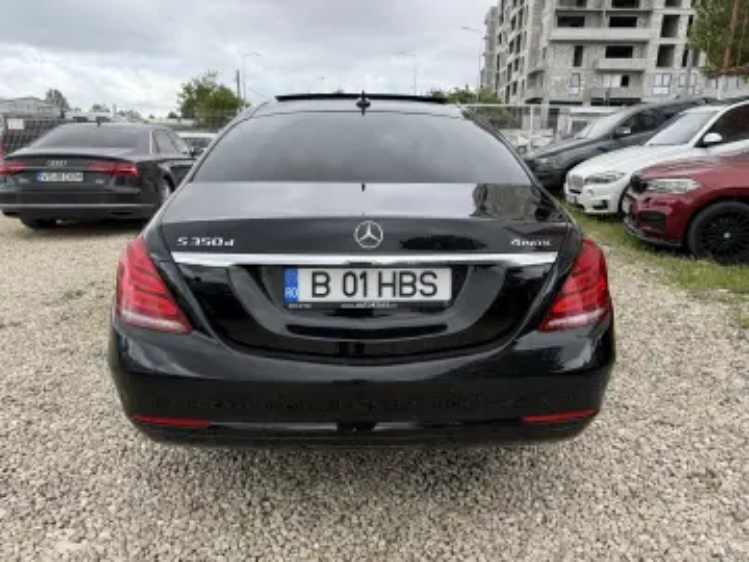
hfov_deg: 71.6
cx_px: 374
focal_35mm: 24
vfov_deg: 56.8
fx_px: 519
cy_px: 281
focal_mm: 6.76
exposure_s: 1/1337
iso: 100
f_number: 1.78
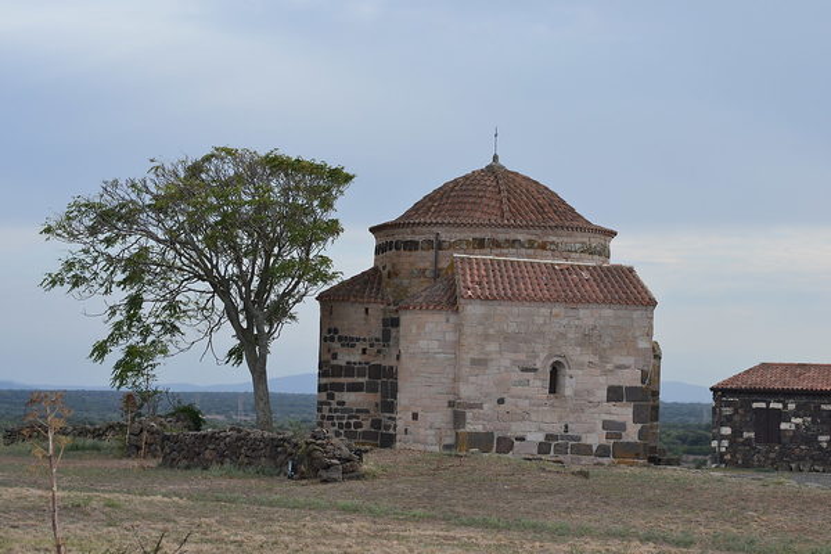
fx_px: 2943
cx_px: 416
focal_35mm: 128
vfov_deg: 10.8
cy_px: 277
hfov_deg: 16.1
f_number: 5.6
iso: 250
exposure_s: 1/500
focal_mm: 85
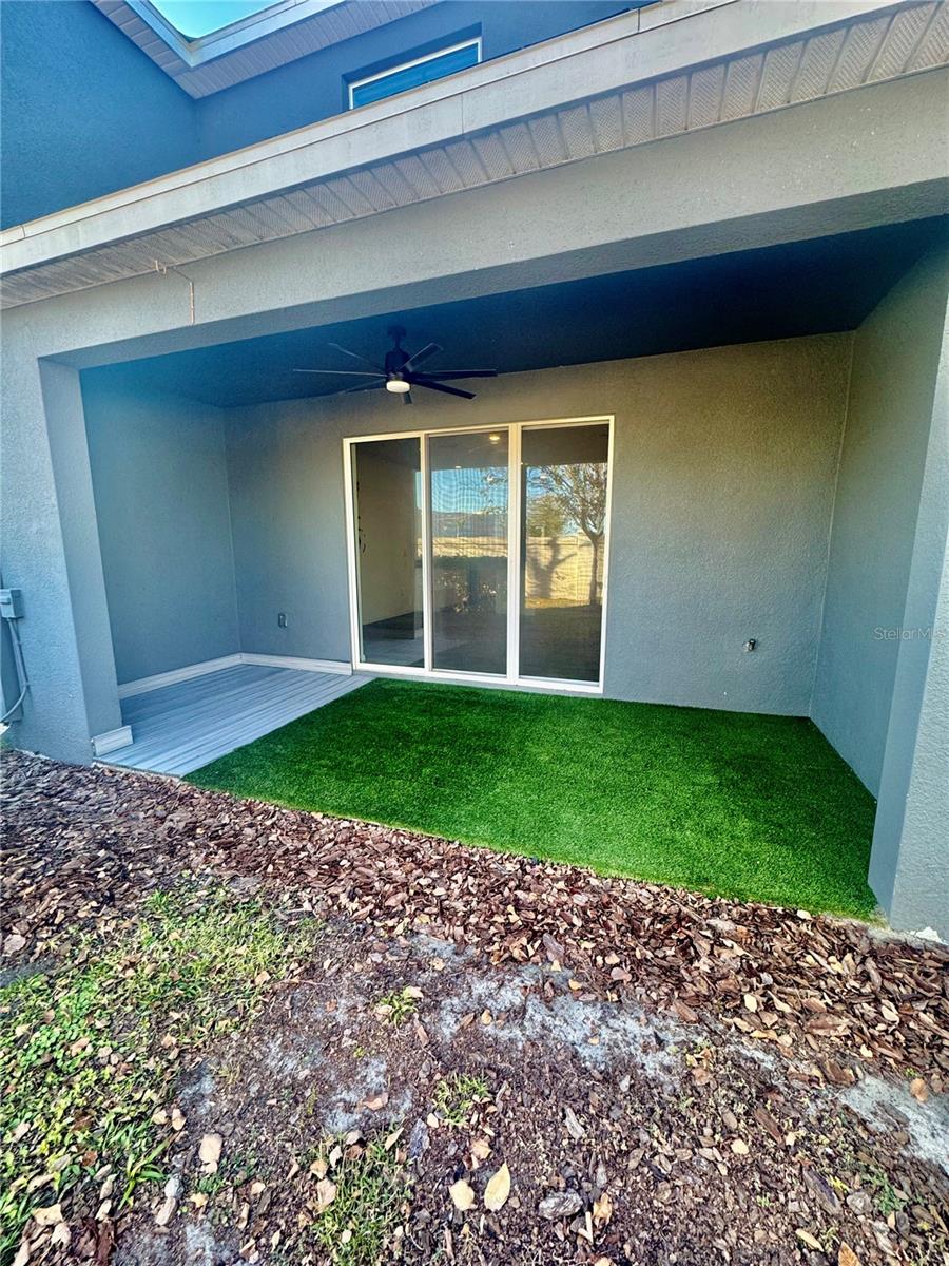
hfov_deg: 85.7
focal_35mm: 14
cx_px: 474
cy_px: 633
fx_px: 512
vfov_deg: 102.1
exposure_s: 1/120
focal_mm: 2.22
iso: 100
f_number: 2.2
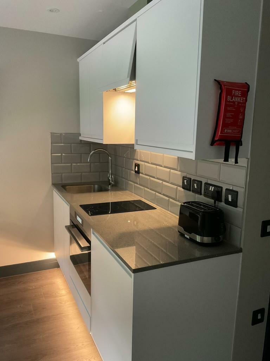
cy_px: 180
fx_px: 302
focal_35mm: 29
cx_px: 135
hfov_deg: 48.2
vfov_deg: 61.7
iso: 320
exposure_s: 1/50
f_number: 1.8
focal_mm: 3
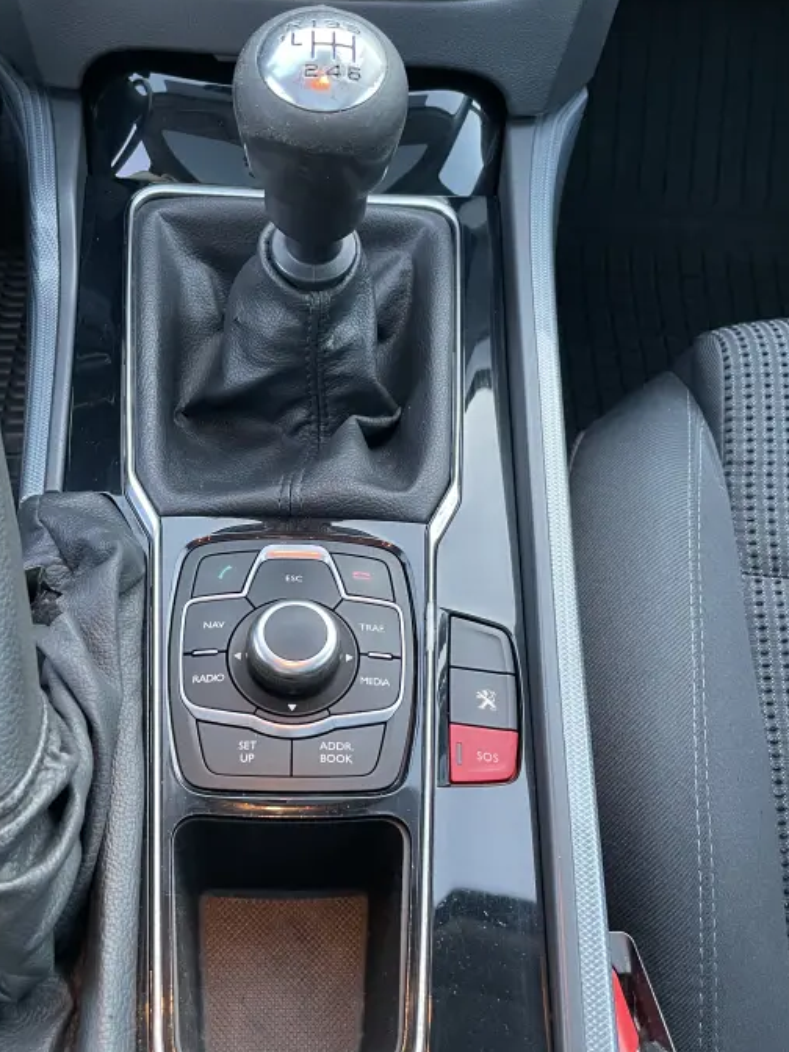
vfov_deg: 55.4
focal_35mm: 33
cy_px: 525
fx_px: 1003
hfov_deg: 42.8
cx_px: 337
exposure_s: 1/59
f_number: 1.6
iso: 320
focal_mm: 4.2
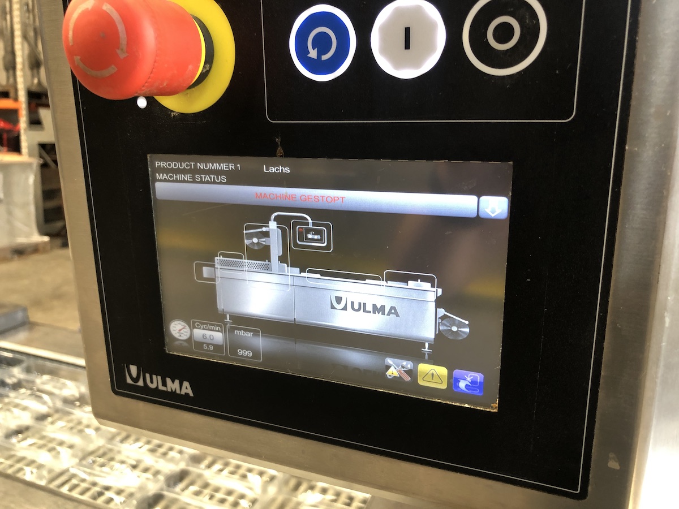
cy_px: 254
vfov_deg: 49.7
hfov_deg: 63.4
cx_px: 340
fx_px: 549
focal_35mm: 28
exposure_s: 1/17
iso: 40
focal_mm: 3.99
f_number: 1.8
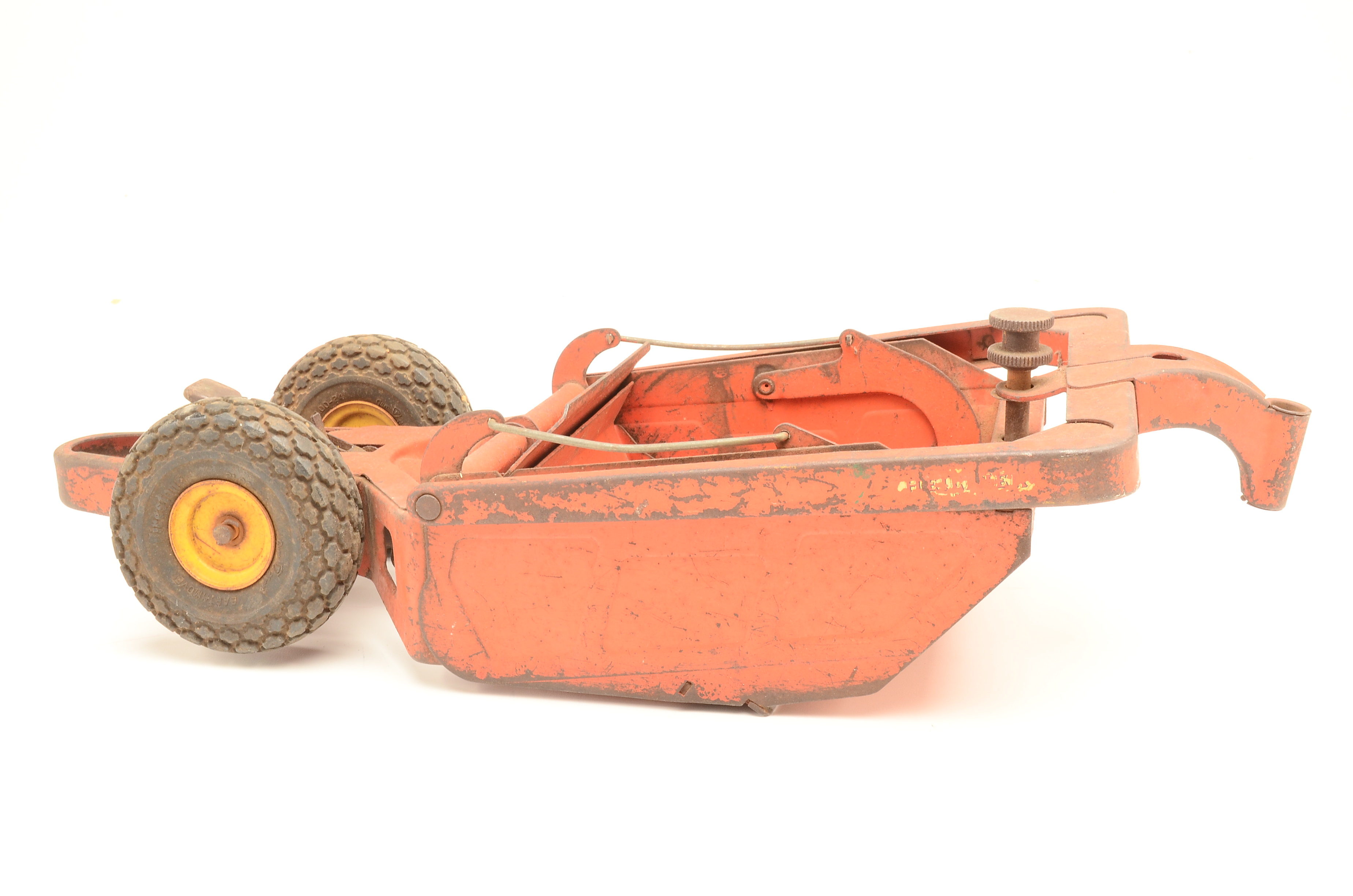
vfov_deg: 26.4
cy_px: 448
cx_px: 676
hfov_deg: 39.0
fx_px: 1913
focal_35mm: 51
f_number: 18
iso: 250
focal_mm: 34
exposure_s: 1/160
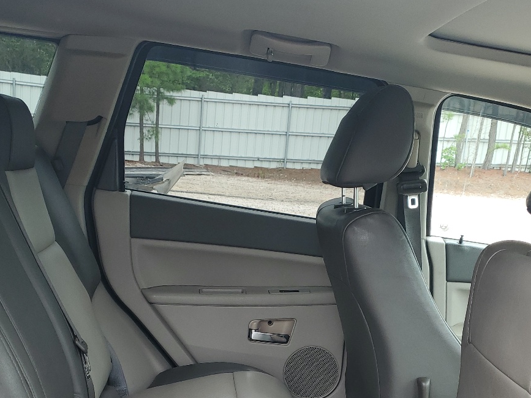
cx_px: 281
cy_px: 340
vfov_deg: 29.3
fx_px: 736
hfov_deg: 39.6
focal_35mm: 48
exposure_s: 1/125
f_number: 1.5
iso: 50
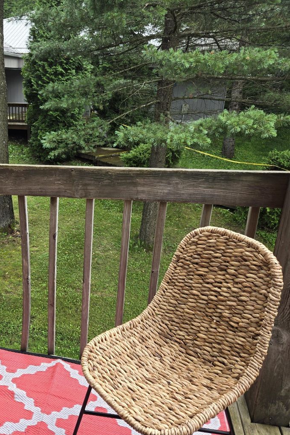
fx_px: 387
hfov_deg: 39.4
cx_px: 56
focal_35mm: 32
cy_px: 218
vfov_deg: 58.7
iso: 25
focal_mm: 5.4
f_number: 1.8
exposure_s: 1/191
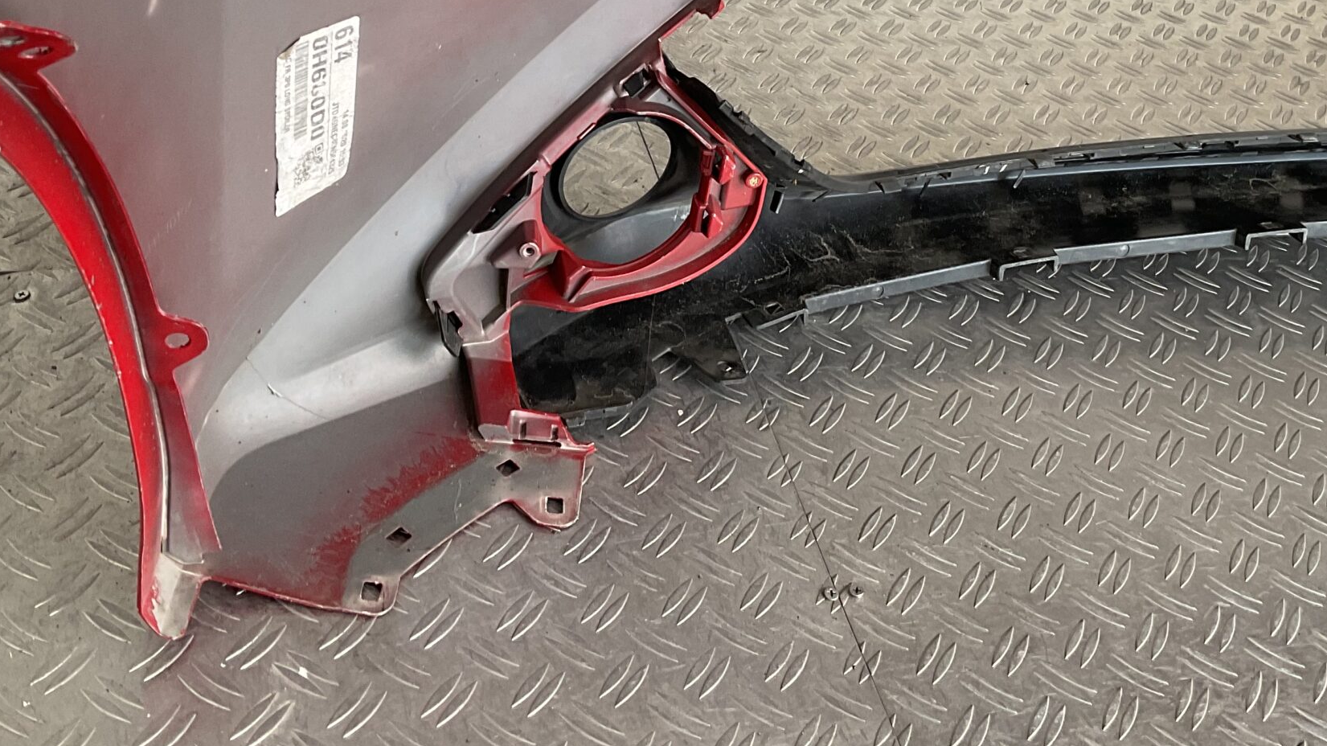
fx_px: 1724
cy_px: 59
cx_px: 728
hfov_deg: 42.1
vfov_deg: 23.7
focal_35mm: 49
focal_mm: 3
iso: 40
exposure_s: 1/60
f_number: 1.8
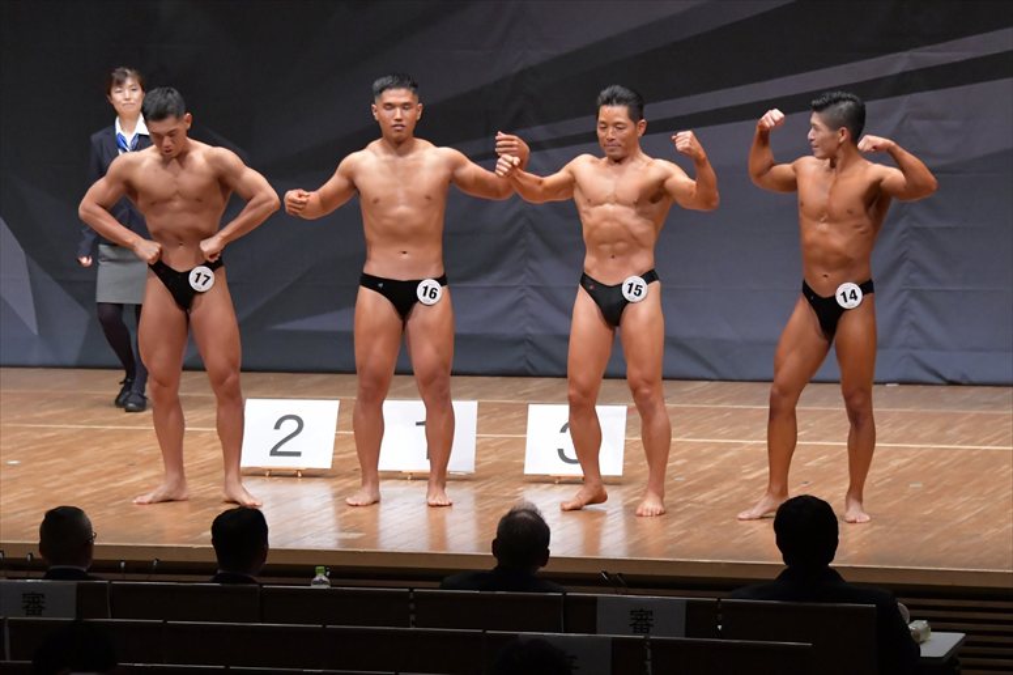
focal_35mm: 187
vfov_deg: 7.3
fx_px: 5259
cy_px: 338
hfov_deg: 11.0
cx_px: 506
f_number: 5.6
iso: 8000
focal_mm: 125
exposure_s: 1/400
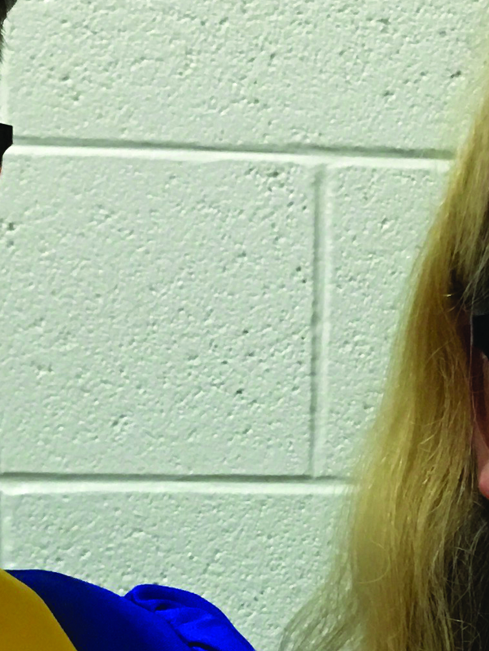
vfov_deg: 16.4
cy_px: 758
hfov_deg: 12.8
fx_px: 2185
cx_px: 237
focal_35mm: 116
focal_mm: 4.15
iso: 100
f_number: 2.2
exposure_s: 1/15
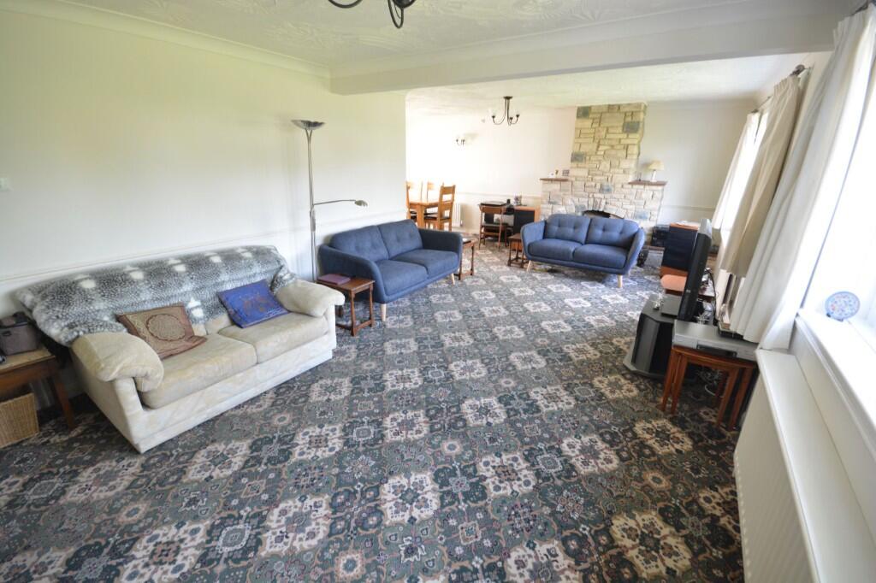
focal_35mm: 15
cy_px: 292
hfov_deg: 100.4
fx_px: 365
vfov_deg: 77.3
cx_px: 438
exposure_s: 1/6
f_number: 8
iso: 400
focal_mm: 10
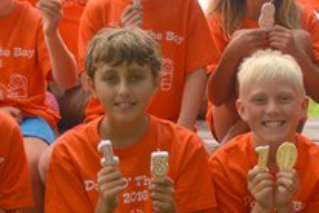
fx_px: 1108
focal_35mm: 125
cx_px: 279
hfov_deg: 16.2
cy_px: 19
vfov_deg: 10.9
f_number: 3.8
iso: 100
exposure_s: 1/200
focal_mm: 24
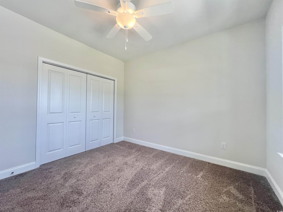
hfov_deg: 106.2
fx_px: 106
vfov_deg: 89.9
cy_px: 106
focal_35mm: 13
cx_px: 142
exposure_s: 1/120
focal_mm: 1.57
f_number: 1.8
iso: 50
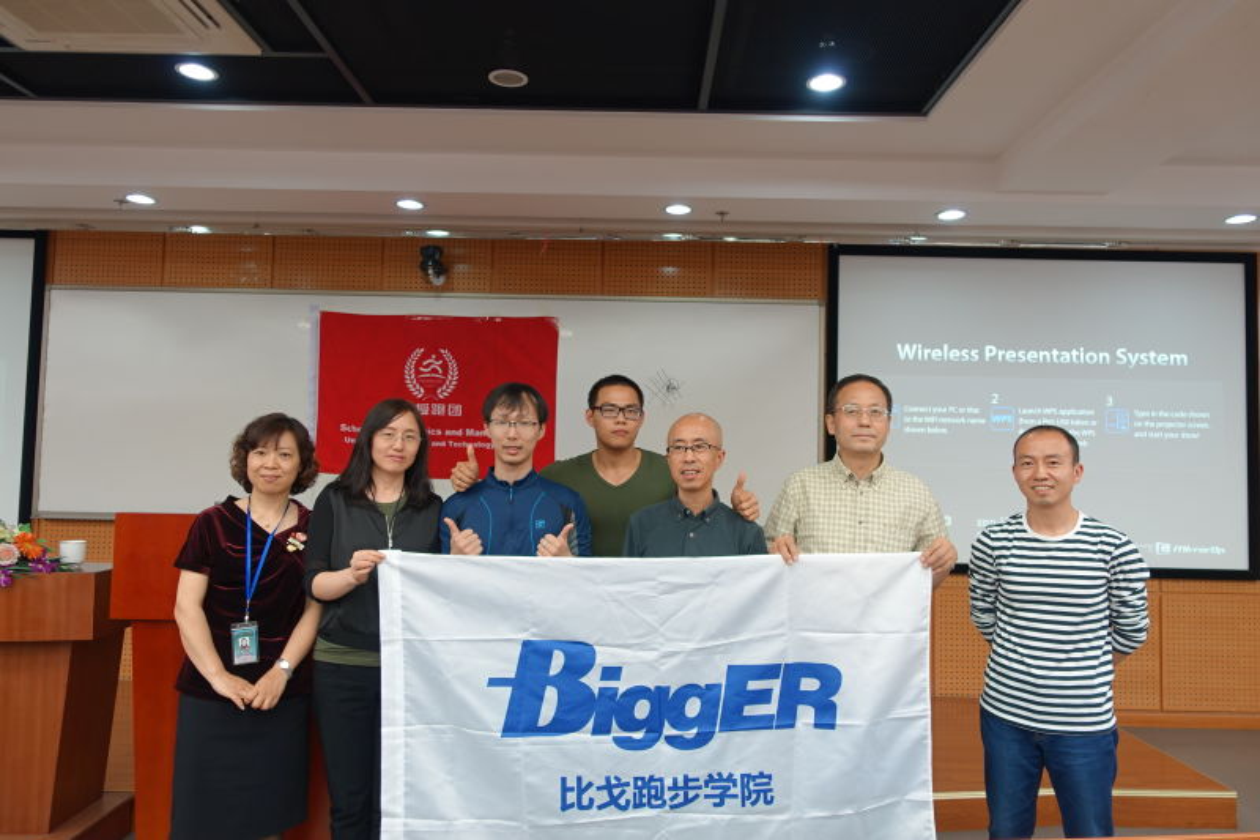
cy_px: 420
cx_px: 630
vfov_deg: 53.1
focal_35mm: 24
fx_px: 840
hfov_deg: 73.8
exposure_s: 1/30
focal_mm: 8.8
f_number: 2
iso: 125
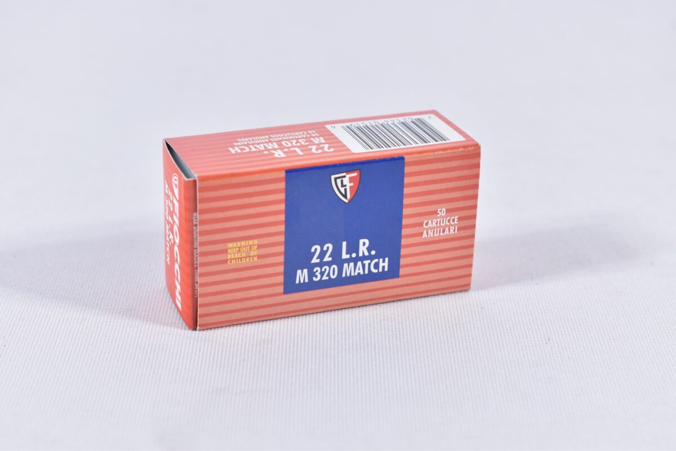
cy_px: 226
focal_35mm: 82
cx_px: 338
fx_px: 1549
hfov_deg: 24.6
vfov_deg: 16.6
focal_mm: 55
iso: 640
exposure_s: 1/40
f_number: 5.6
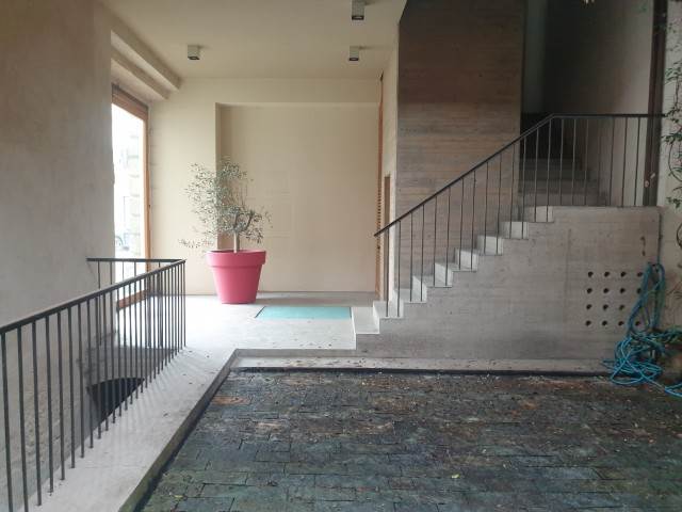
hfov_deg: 67.3
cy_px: 256
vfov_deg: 53.1
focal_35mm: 26
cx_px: 341
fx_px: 512
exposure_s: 1/35
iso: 250
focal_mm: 4.3
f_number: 2.4
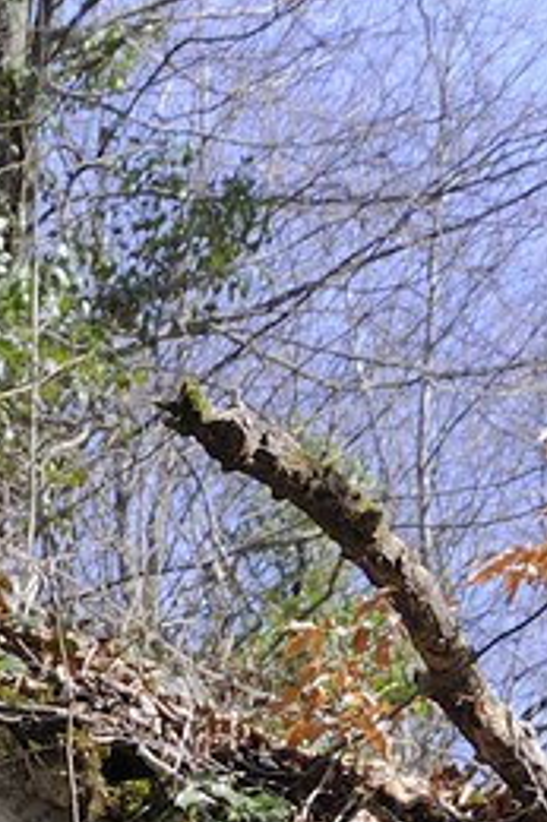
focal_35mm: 191
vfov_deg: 9.4
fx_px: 4359
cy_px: 2087
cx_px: -1119
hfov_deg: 6.5
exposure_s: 1/125
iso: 200
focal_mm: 31
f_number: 6.3
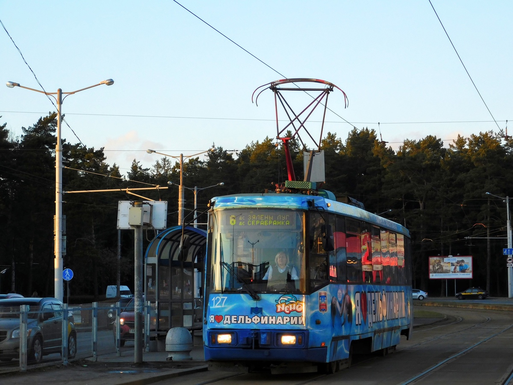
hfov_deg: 19.8
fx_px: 1467
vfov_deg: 14.9
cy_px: 192
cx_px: 256
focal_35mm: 99
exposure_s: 1/125
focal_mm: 17.6
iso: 125
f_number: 4.6
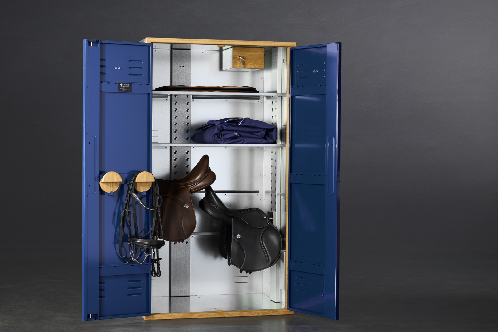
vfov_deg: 19.2
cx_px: 226
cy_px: 158
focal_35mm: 71
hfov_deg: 28.4
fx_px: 982
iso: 200
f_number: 7.1
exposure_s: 1/160
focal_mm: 65
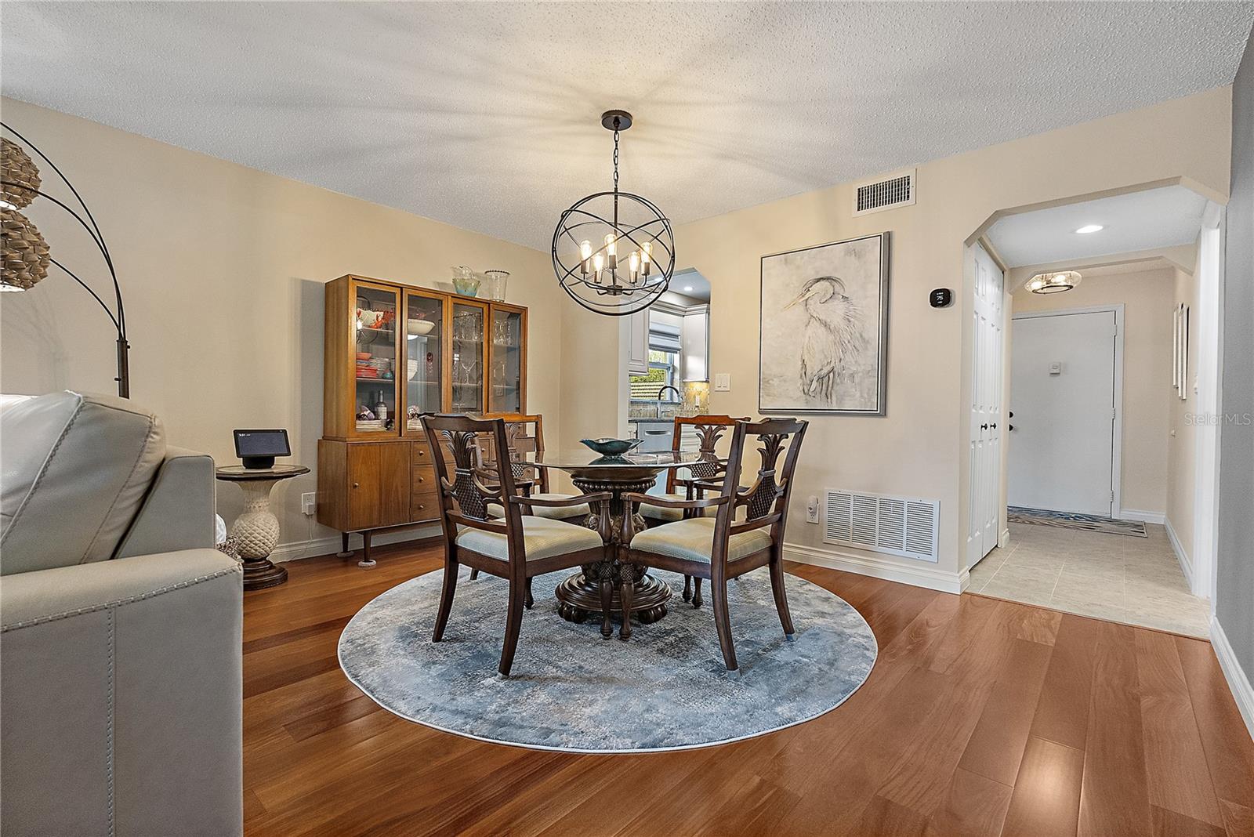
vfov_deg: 73.8
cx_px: 627
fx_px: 558
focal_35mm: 16
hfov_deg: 96.7
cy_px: 418
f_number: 5
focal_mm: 16
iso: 1600
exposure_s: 1/100
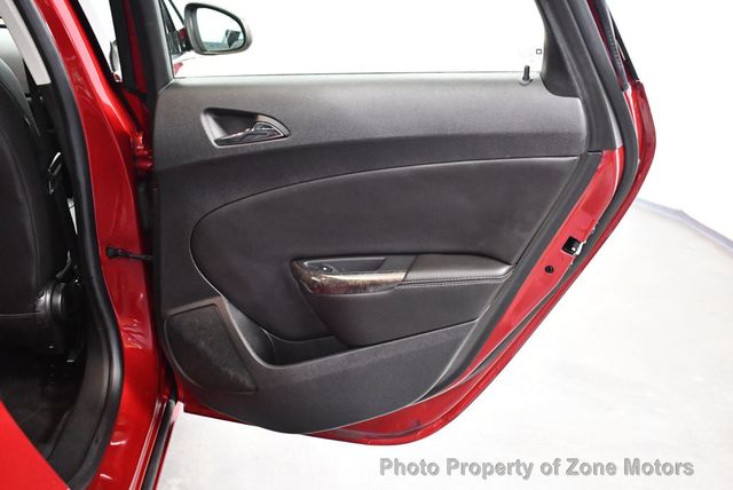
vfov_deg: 36.9
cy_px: 245
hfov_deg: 53.1
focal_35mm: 36
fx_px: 734
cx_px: 366
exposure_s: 1/60
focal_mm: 18
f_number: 3.5
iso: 4000
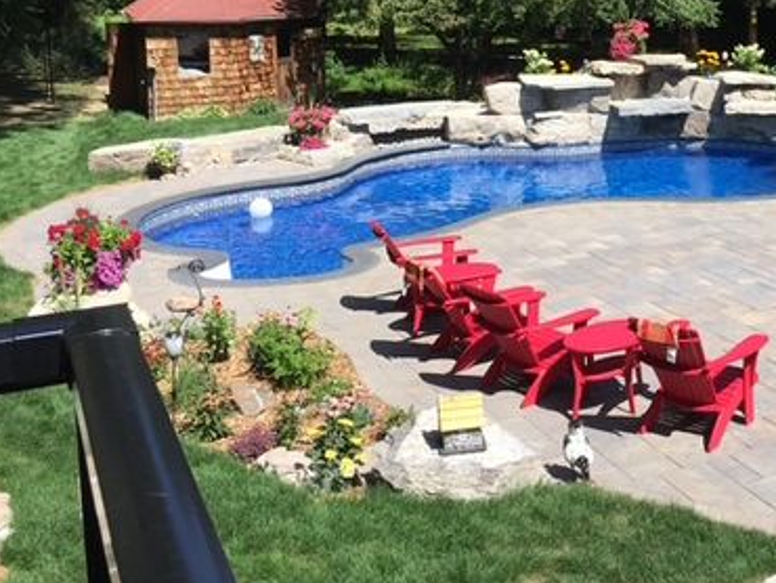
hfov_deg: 38.9
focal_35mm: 47
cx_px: 617
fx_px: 1054
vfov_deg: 30.2
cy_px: 120
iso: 32
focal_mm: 4.15
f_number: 2.2
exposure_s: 1/1647
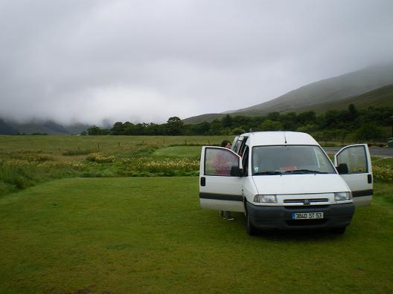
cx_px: 196
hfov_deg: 49.0
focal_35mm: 38
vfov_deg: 37.7
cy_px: 147
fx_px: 431
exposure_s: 1/250
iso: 64
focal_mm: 6.3
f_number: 4.6
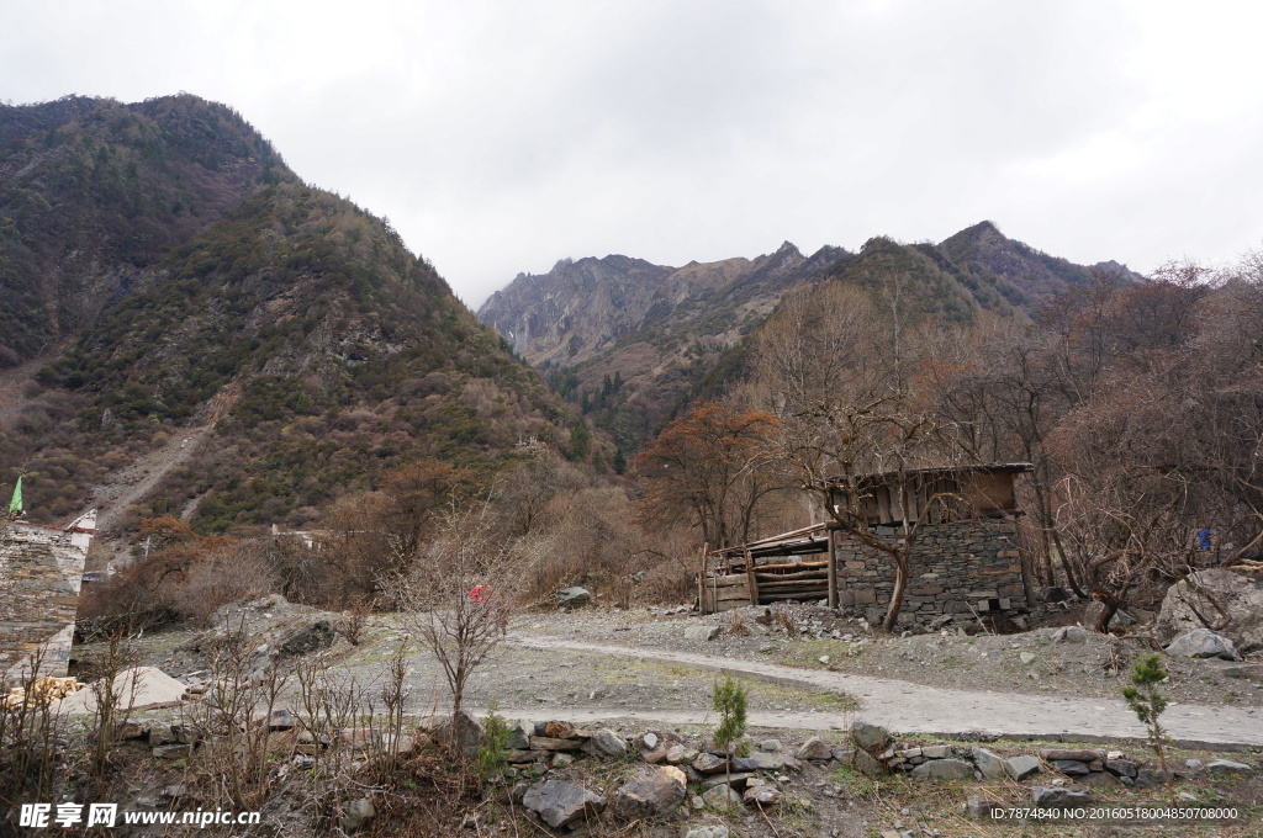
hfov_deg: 73.8
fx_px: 841
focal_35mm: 24
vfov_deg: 53.0
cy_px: 419
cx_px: 632
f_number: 6.3
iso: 100
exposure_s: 1/60
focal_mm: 16
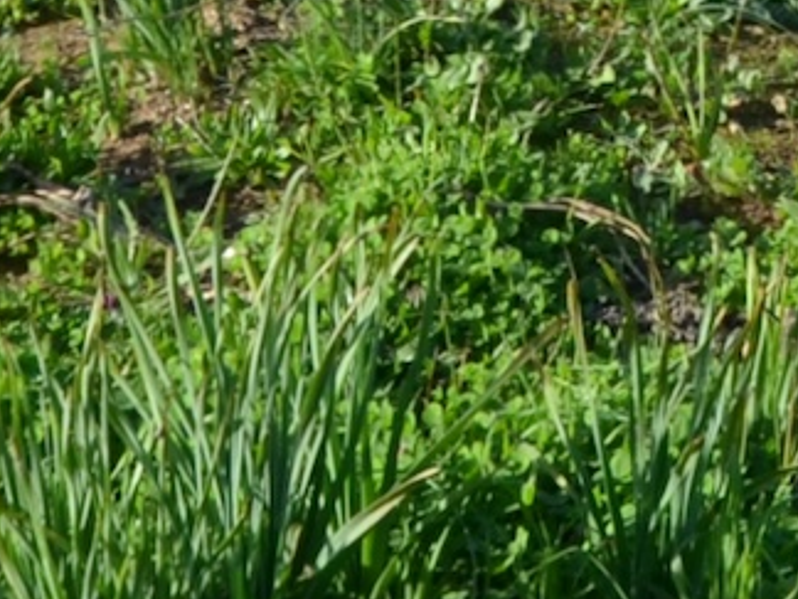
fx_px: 7169
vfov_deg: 4.6
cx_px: 1227
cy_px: -1253
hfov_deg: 6.3
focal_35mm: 311
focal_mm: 28
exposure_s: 1/250
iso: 200
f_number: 8
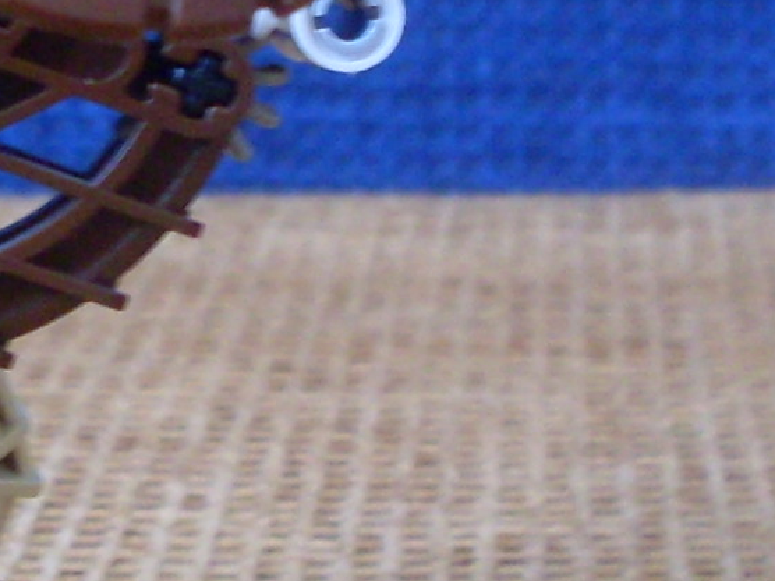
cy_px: 170
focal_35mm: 177
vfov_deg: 8.4
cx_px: -103
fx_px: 3963
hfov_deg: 11.0
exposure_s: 1/10
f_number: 2.8
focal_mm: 6.3
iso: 200
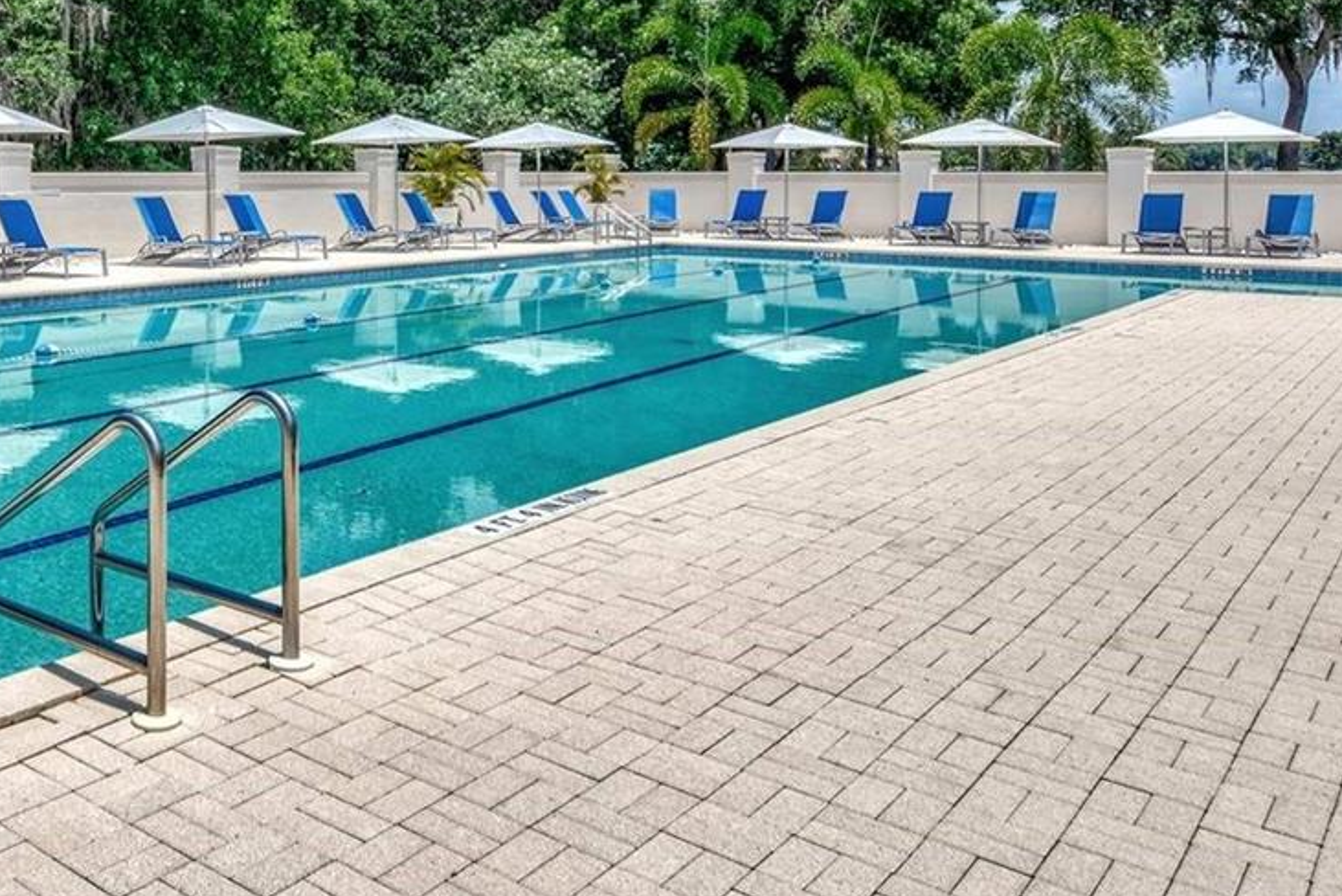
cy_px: 166
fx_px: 1305
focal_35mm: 35
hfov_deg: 50.7
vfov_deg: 36.5
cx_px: 248
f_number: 7.1
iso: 100
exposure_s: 1/200
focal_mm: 16
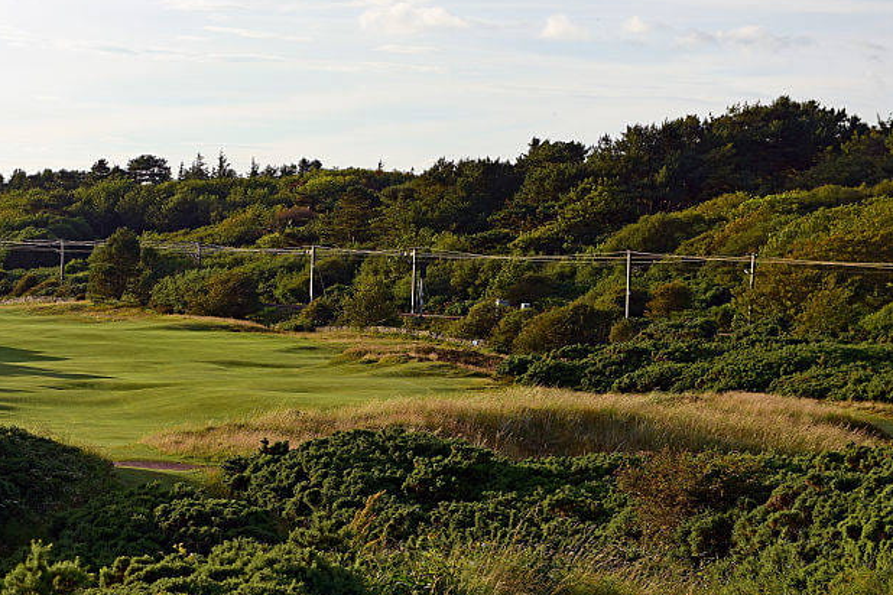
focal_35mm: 116
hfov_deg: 17.5
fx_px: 2877
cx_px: 204
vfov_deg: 11.8
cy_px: 474
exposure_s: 1/250
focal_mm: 70
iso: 200
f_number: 6.3
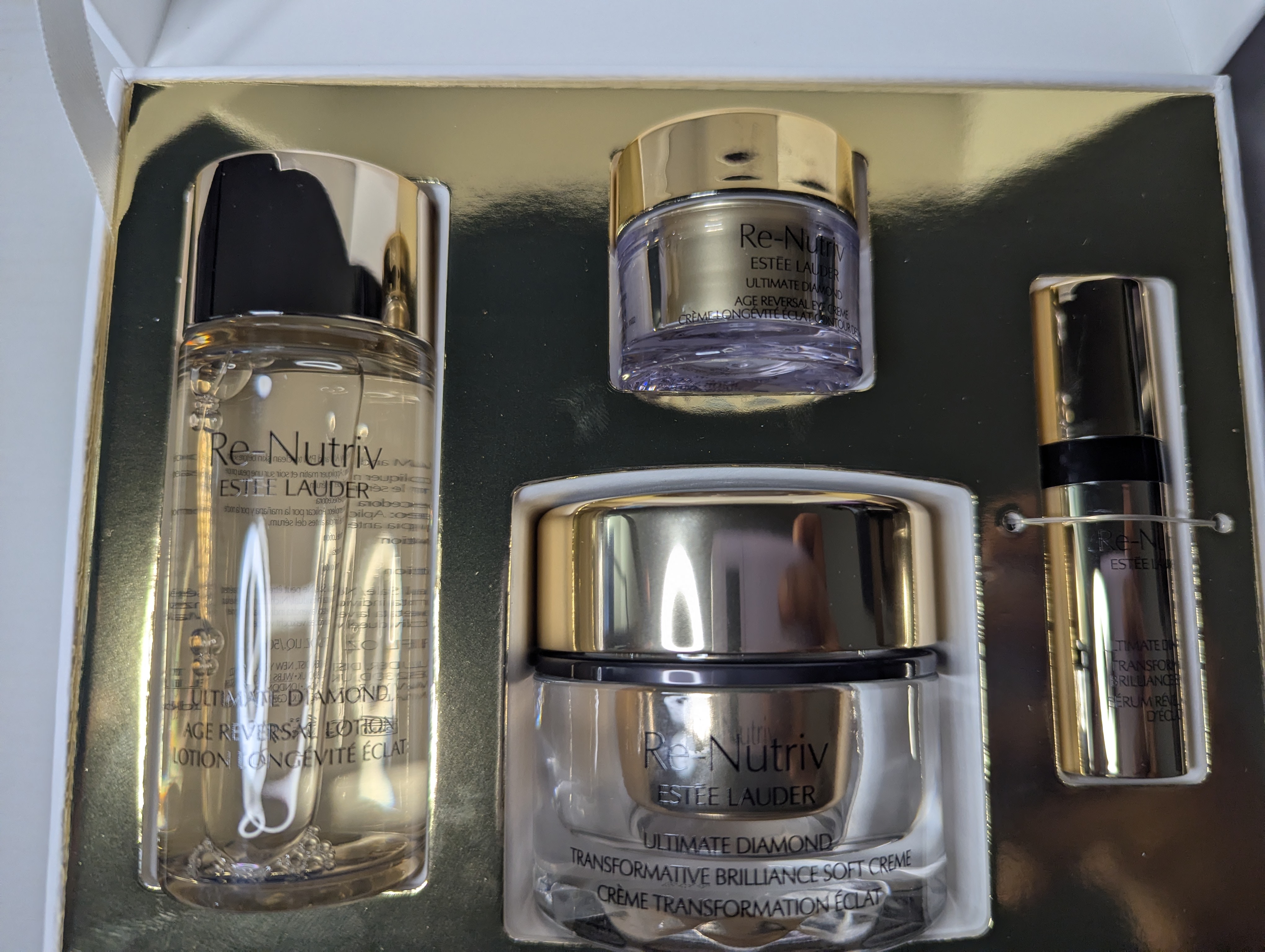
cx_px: 632
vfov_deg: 56.9
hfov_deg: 71.5
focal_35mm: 24
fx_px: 878
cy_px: 476
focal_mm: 6.8
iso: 210
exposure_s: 1/430
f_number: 1.9
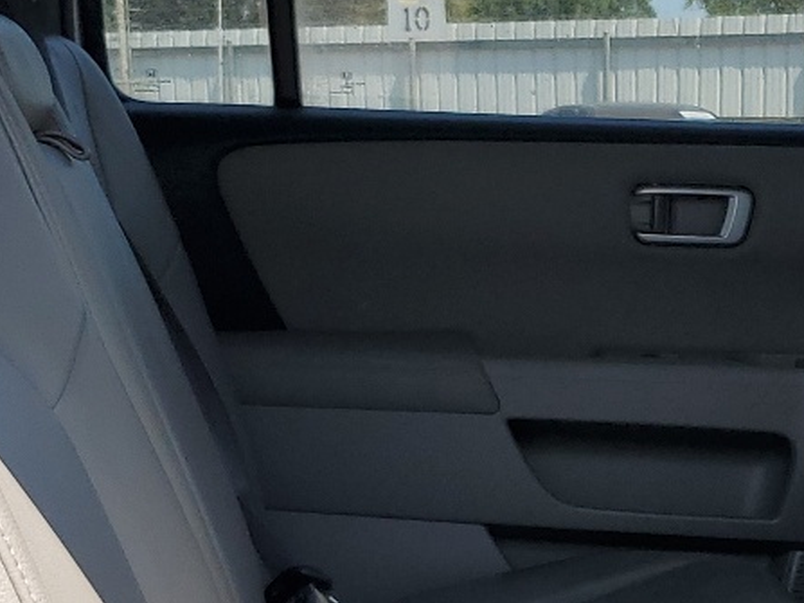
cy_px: 578
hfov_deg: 20.6
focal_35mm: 93
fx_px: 2159
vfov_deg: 15.6
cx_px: 737
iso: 50
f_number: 1.5
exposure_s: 1/1250
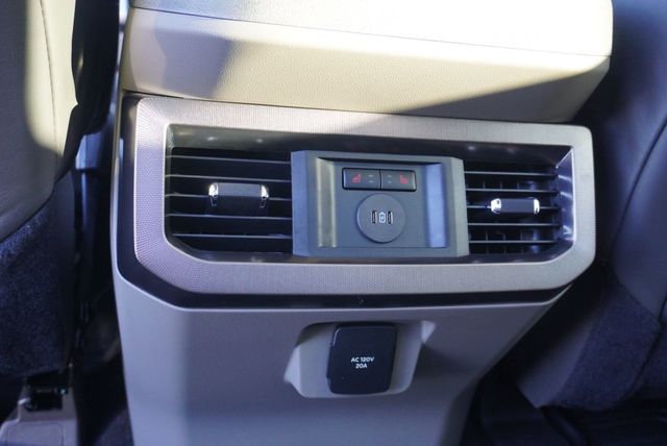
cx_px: 334
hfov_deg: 55.1
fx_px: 640
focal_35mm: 34
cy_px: 223
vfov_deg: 38.4
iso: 2500
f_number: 4
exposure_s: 1/160
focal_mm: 23
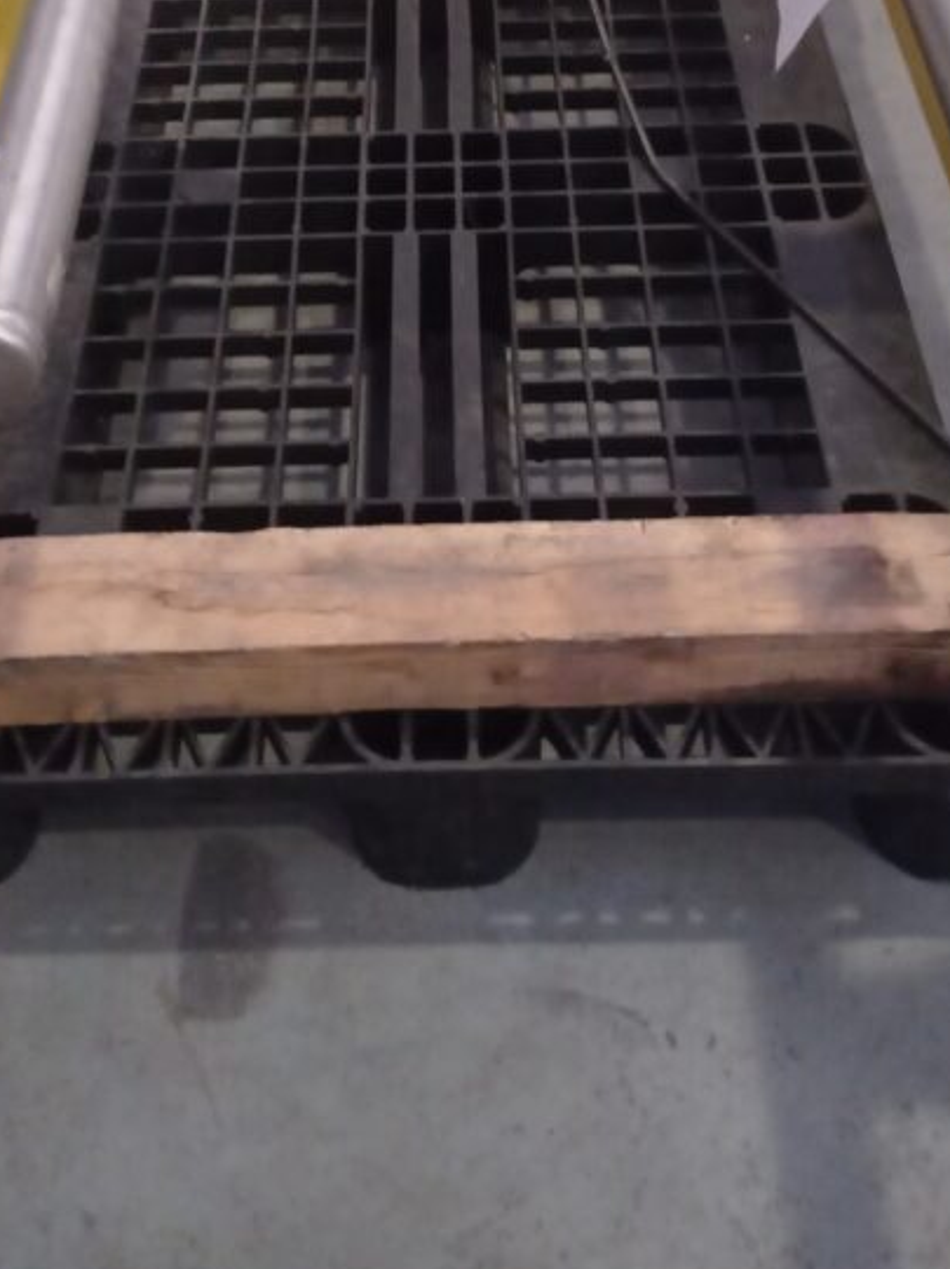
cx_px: 420
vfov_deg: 34.0
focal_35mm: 53
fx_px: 1942
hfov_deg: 27.5
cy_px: 103
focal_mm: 4.74
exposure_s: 1/16.7
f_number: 1.79
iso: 772
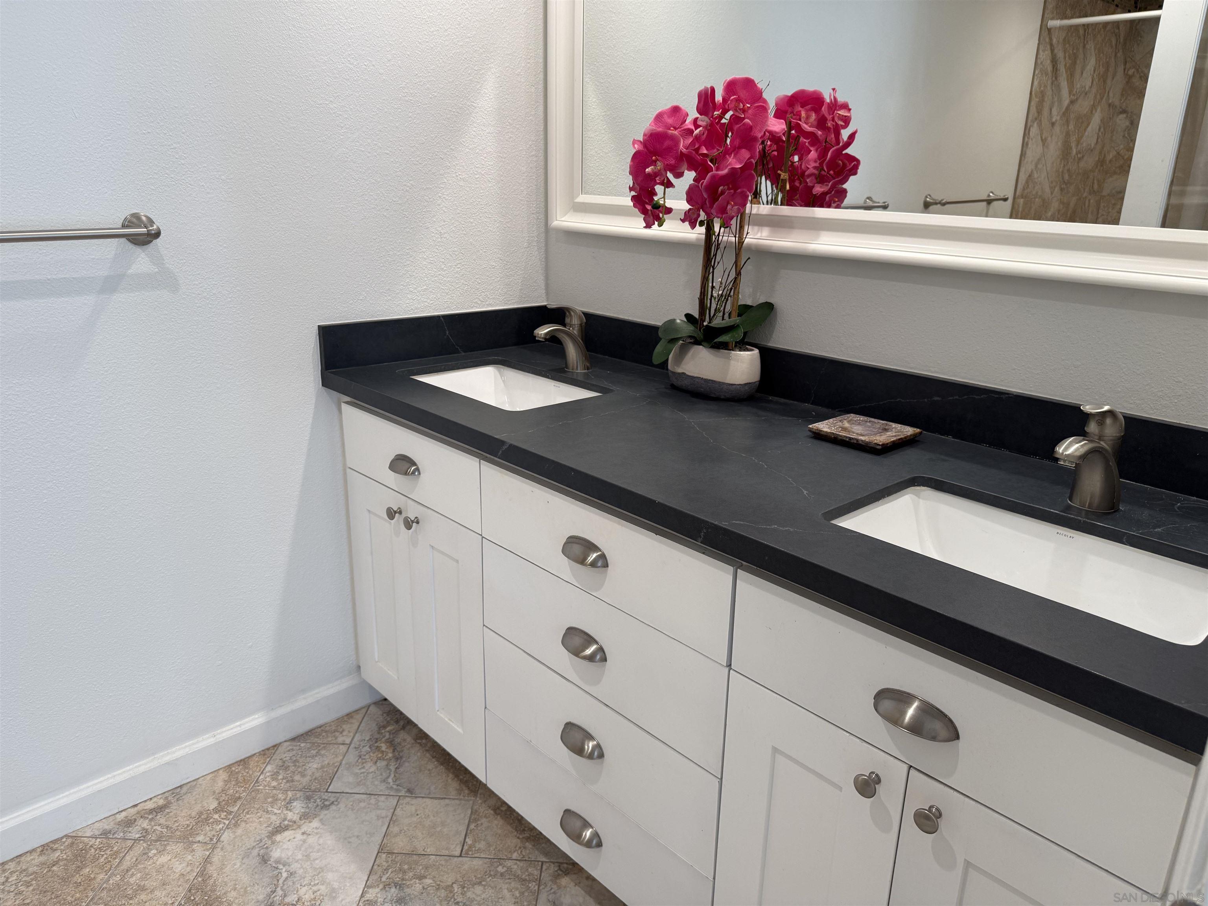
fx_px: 838
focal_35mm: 24
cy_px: 453
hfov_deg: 71.6
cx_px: 604
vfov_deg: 56.8
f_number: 1.78
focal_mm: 6.76
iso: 100
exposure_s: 1/120
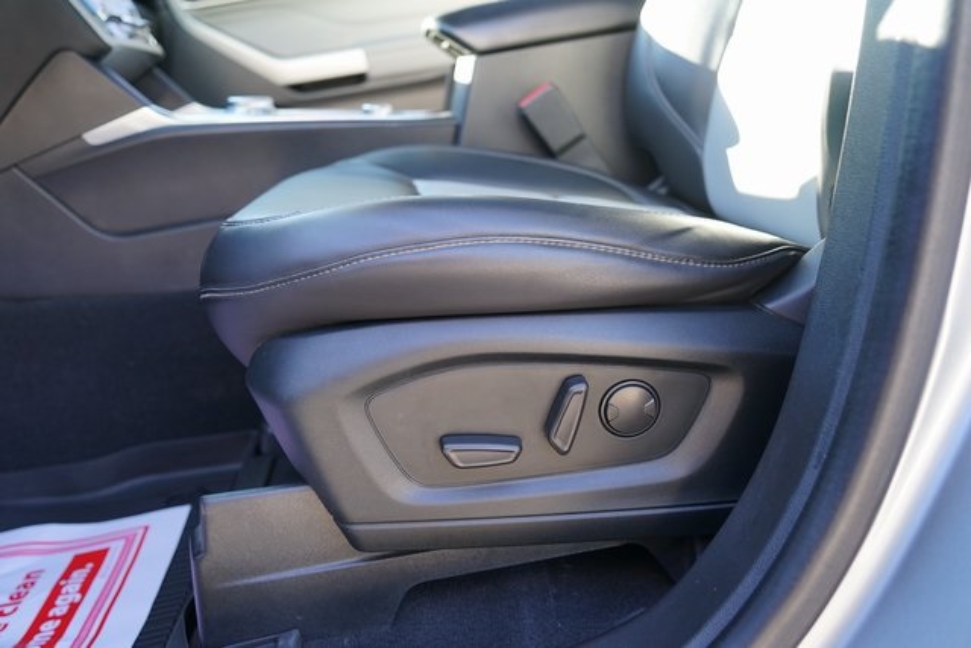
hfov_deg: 60.3
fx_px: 836
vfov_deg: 42.3
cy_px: 324
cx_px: 486
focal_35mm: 31
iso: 250
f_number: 4
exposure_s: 1/60
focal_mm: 31
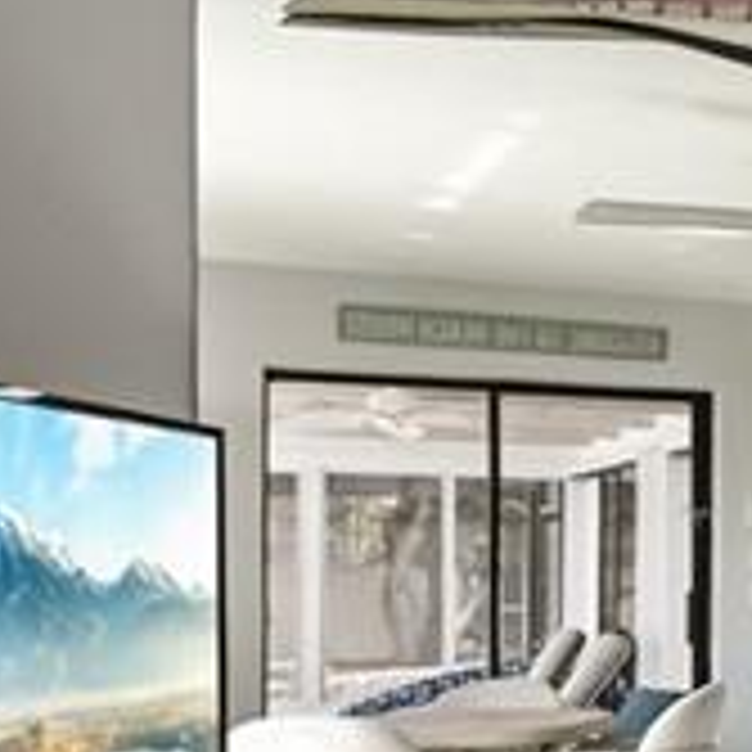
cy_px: 581
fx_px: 1794
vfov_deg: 23.4
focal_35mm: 73
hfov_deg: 15.1
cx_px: 1765
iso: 400
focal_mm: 14
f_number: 8
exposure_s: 1/80
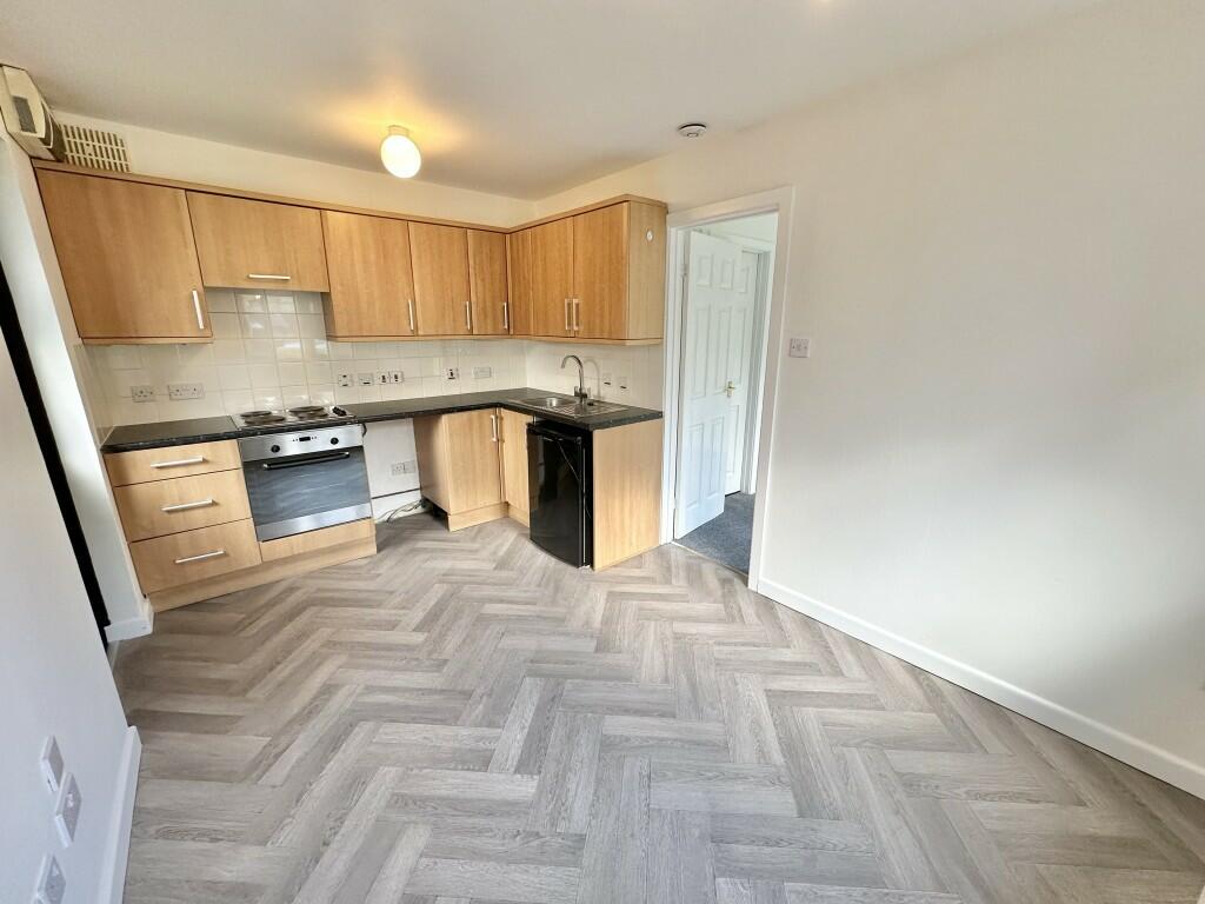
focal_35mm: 14
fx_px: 487
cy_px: 452
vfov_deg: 85.7
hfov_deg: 102.1
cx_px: 602
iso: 160
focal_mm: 2.22
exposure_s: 1/100
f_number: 2.2
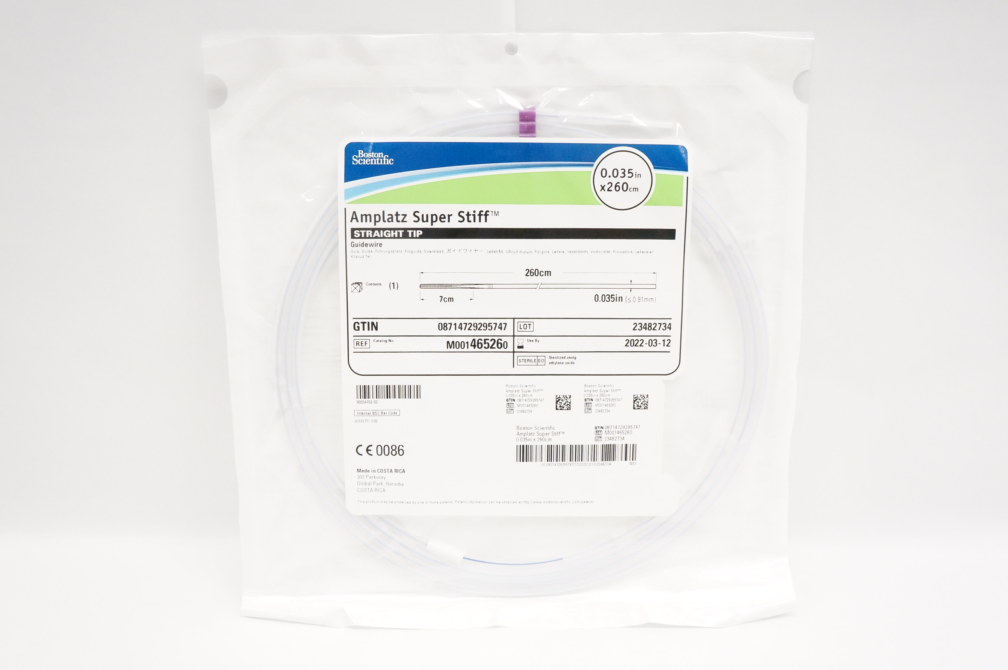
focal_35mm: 30
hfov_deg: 62.0
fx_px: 839
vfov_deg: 43.5
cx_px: 504
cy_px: 335
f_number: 8
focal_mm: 20
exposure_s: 1/250
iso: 3200
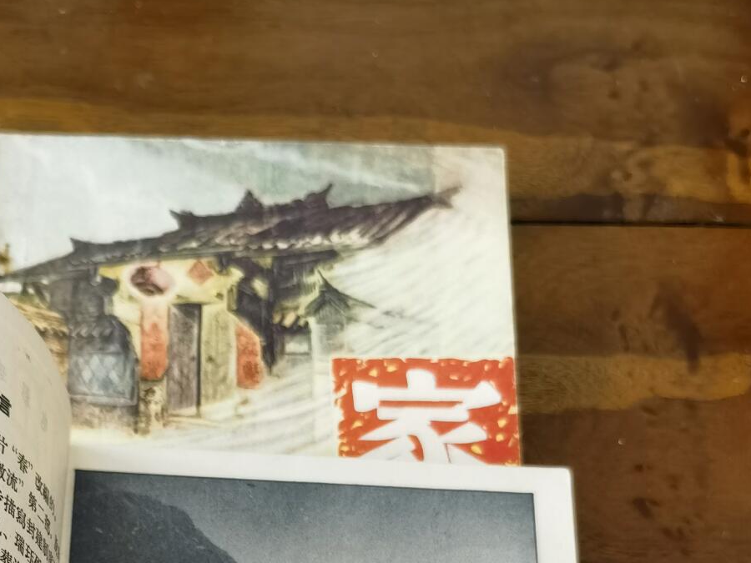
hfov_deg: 31.7
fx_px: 1302
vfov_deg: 22.4
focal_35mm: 60
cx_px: 208
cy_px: 686
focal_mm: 6.67
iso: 125
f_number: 1.9
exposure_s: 1/120
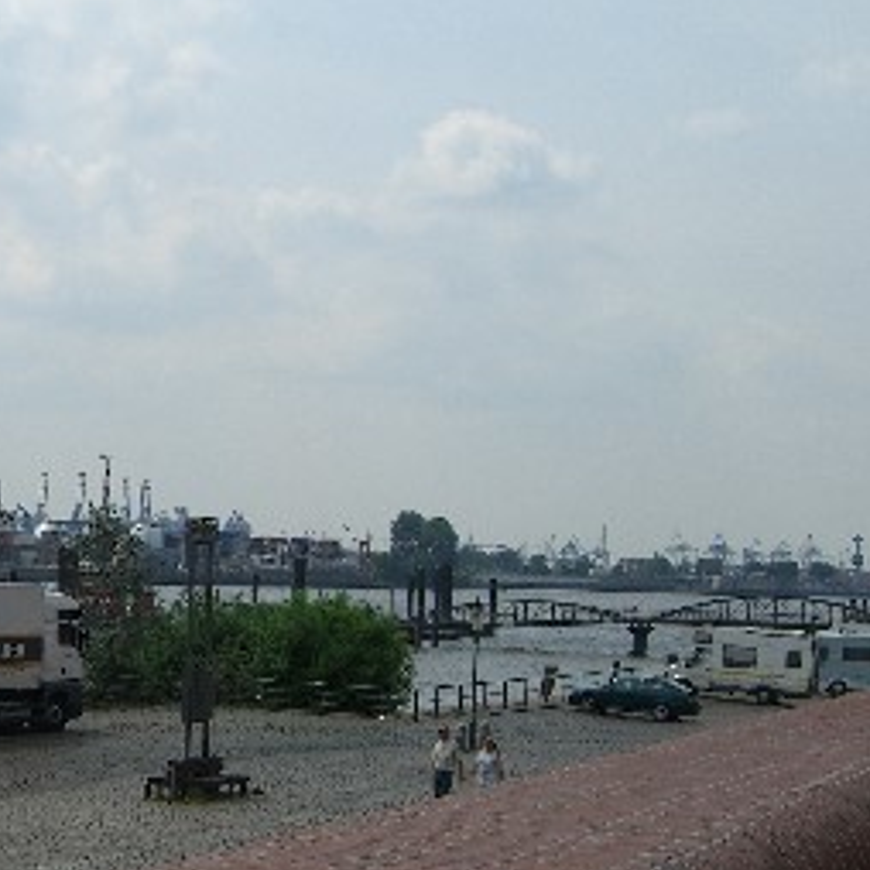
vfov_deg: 22.3
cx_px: 12
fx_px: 2189
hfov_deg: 21.7
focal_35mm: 77
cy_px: 625
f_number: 8
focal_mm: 7.9
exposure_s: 1/320
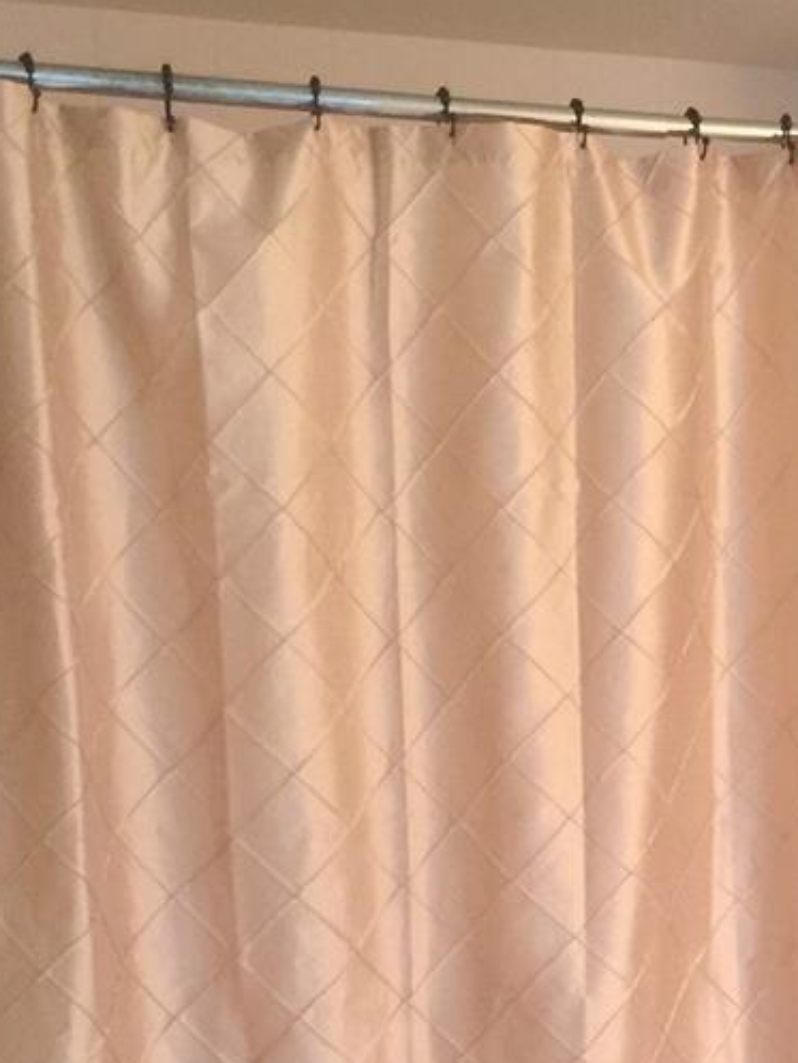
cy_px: 1039
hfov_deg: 20.5
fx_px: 2151
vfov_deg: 26.4
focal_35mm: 70
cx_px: 762
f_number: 2.2
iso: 64
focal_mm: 4.15
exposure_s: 1/15
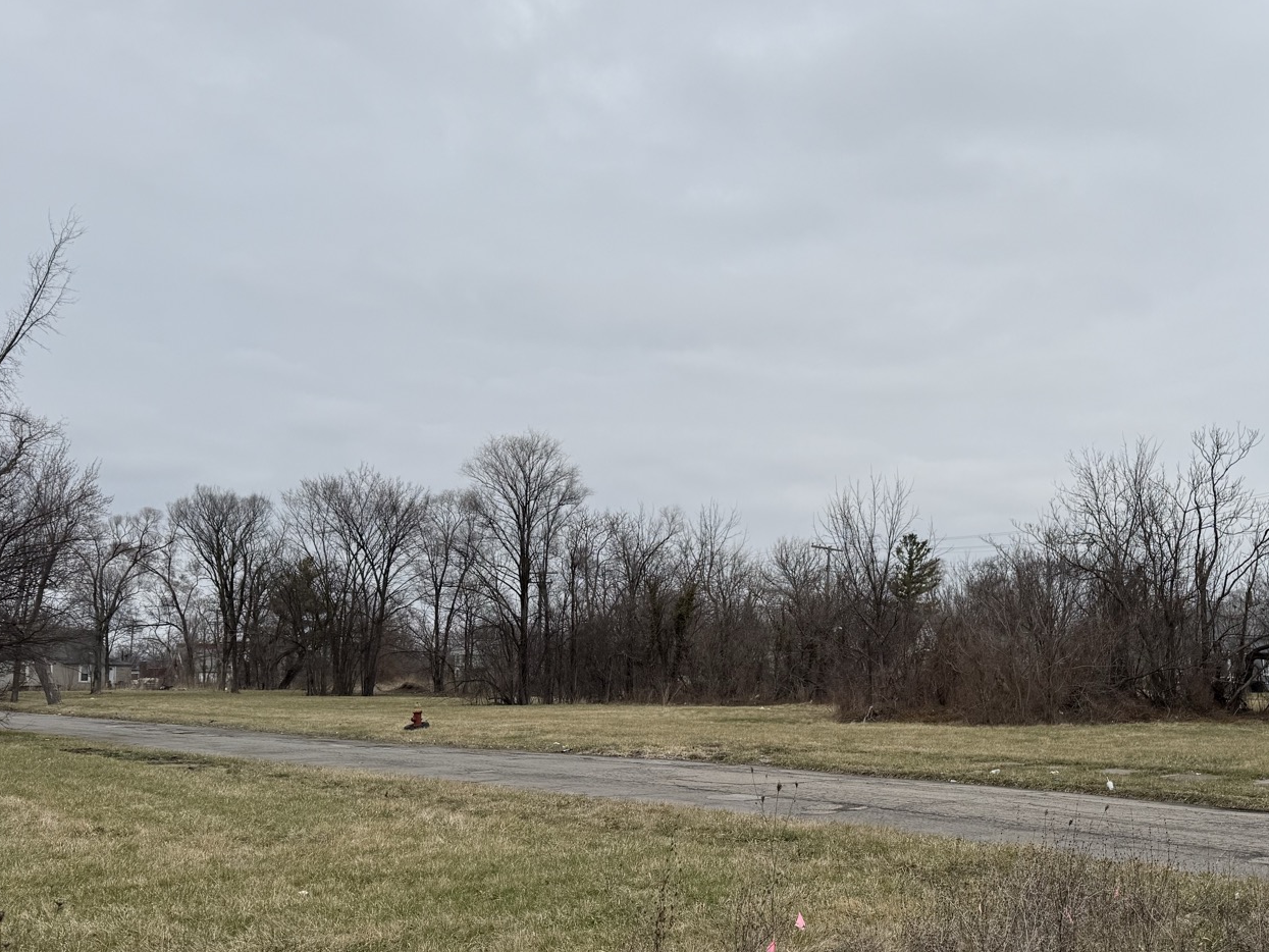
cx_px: 857
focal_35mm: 37
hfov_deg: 49.2
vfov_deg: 38.5
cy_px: 577
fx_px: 1357
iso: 80
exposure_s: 1/7353
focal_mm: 6.76
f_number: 1.78
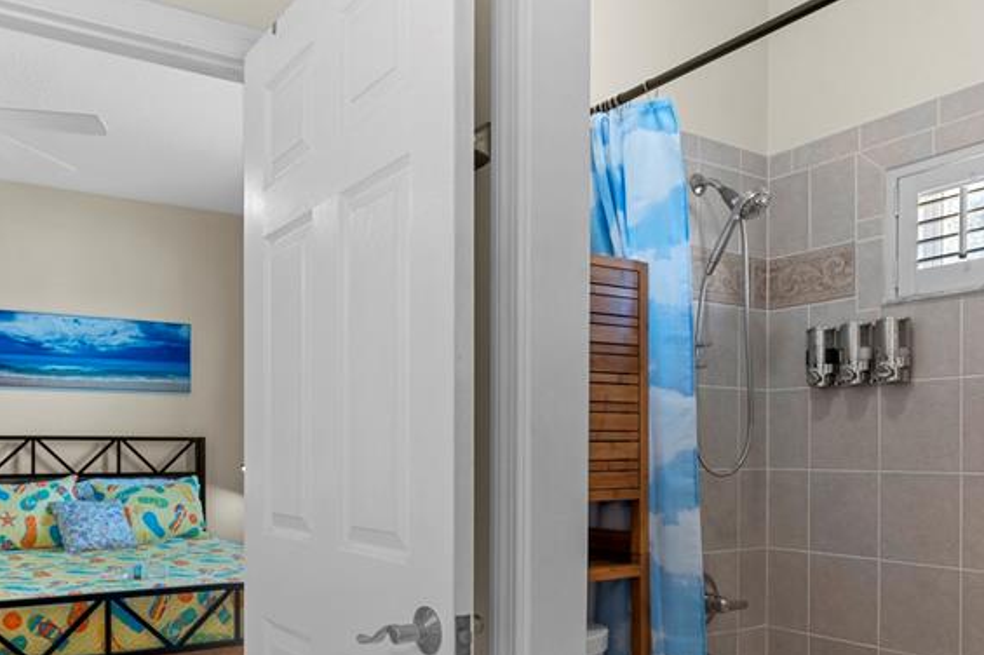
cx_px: 359
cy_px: 479
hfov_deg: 62.6
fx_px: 792
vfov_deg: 43.7
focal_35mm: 29
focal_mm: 16
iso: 250
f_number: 8
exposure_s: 1
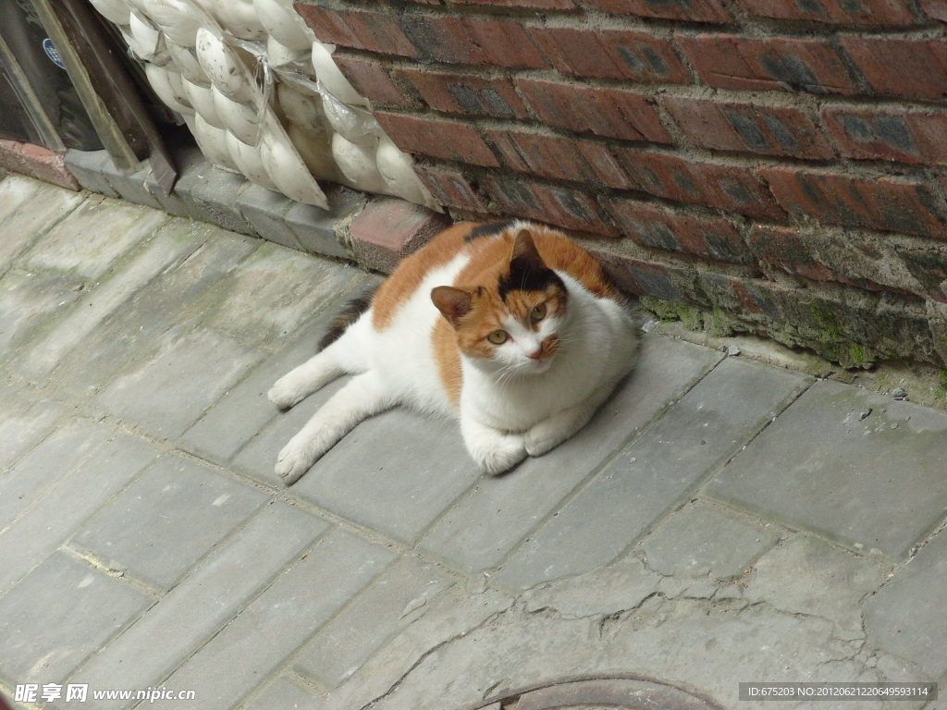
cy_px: 355
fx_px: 3502
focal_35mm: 128
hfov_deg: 15.4
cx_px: 474
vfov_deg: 11.6
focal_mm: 28.5
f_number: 4.6
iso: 200
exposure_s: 1/250
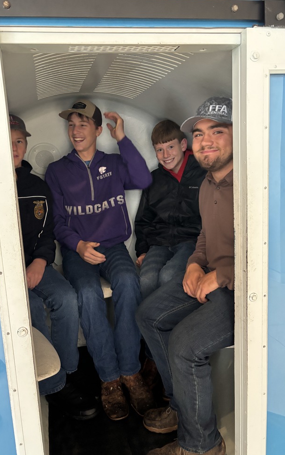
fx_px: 360
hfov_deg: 43.0
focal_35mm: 29
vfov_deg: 64.6
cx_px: 123
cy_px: 221
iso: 500
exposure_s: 1/39
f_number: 1.6
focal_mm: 5.96
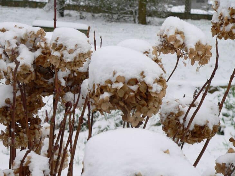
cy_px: 88
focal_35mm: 120
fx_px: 815
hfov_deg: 16.4
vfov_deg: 12.4
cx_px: 118
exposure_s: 1/320
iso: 80
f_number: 4
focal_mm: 20
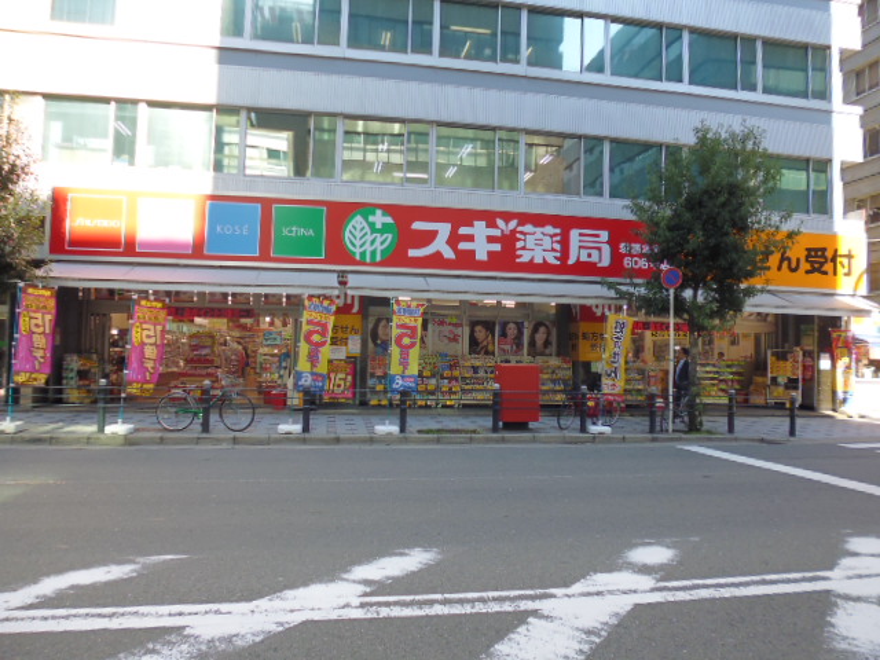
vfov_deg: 56.8
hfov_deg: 71.6
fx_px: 610
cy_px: 330
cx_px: 440
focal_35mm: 24
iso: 160
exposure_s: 1/200
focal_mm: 4.3
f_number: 2.8
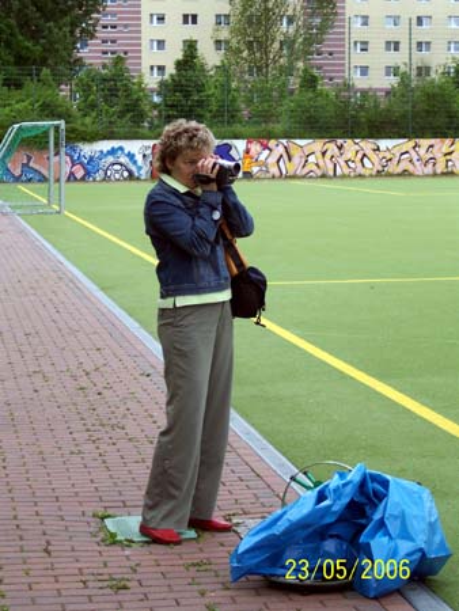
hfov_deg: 14.7
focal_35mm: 101
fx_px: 1784
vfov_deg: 19.4
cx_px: 230
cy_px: 306
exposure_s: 1/350
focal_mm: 21.3
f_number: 4.8
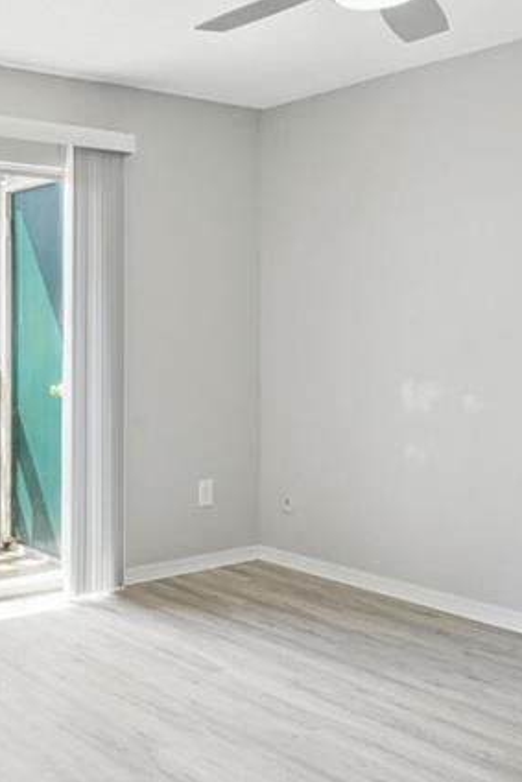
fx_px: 891
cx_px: 85
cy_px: 319
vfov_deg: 47.2
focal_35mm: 41
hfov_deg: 31.6
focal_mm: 17
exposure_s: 1/160
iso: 800
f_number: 11
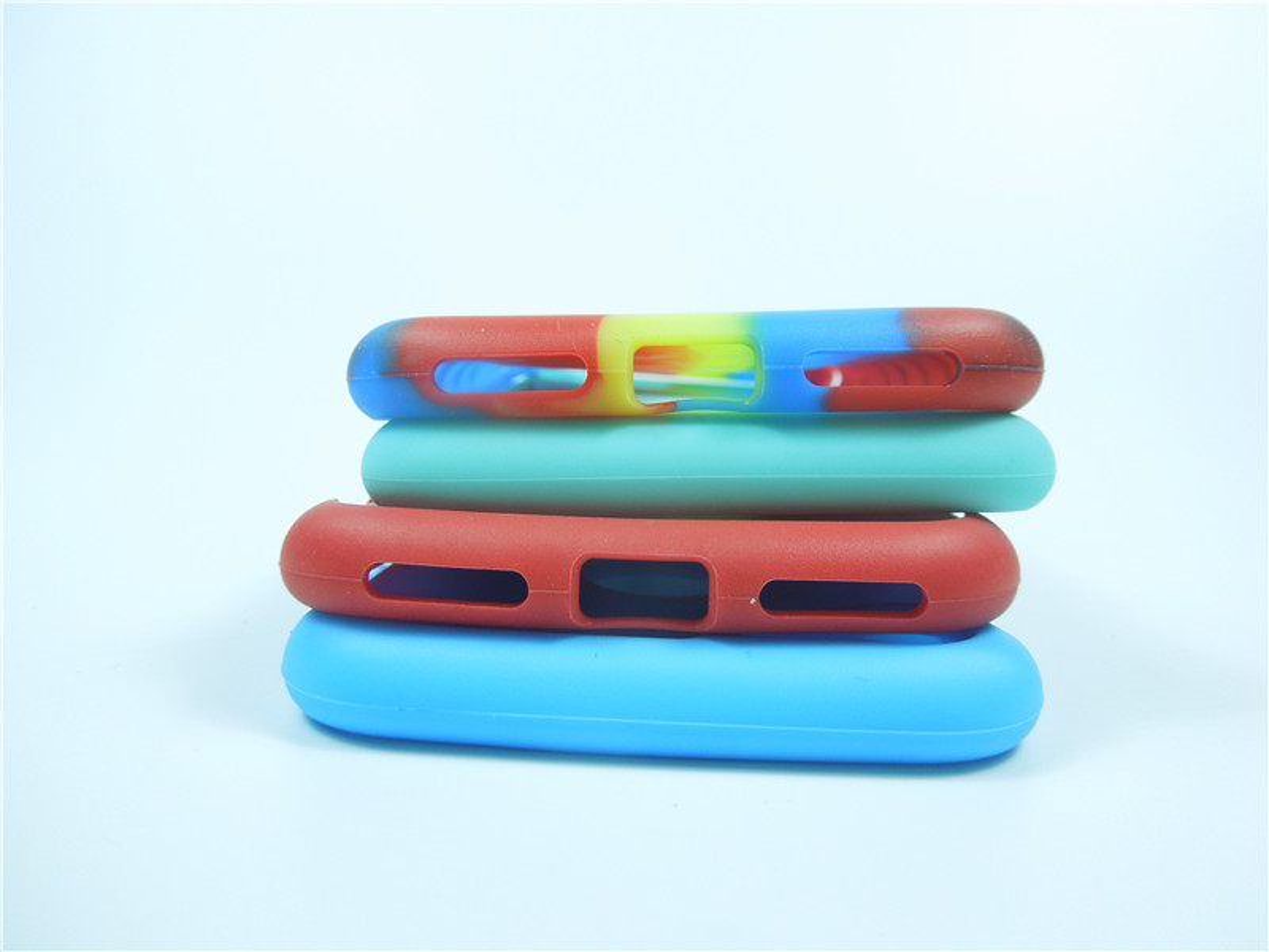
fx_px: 916
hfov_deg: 69.4
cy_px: 476
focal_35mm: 25
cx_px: 634
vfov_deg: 54.9
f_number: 3.3
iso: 200
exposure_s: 1/125
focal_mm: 4.5
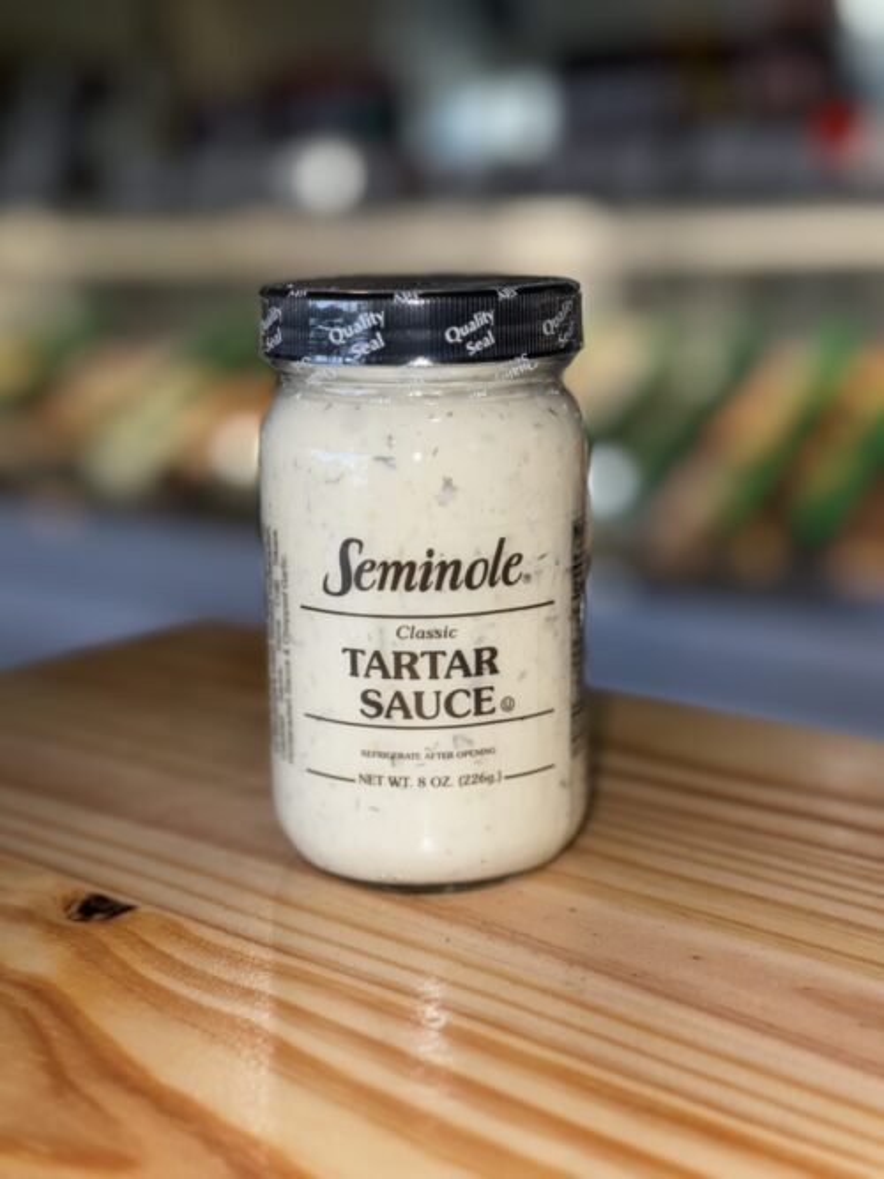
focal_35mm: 48
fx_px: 1635
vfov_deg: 39.7
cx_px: 442
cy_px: 590
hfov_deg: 30.3
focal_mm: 6.76
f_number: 1.78
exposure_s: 1/317
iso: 50
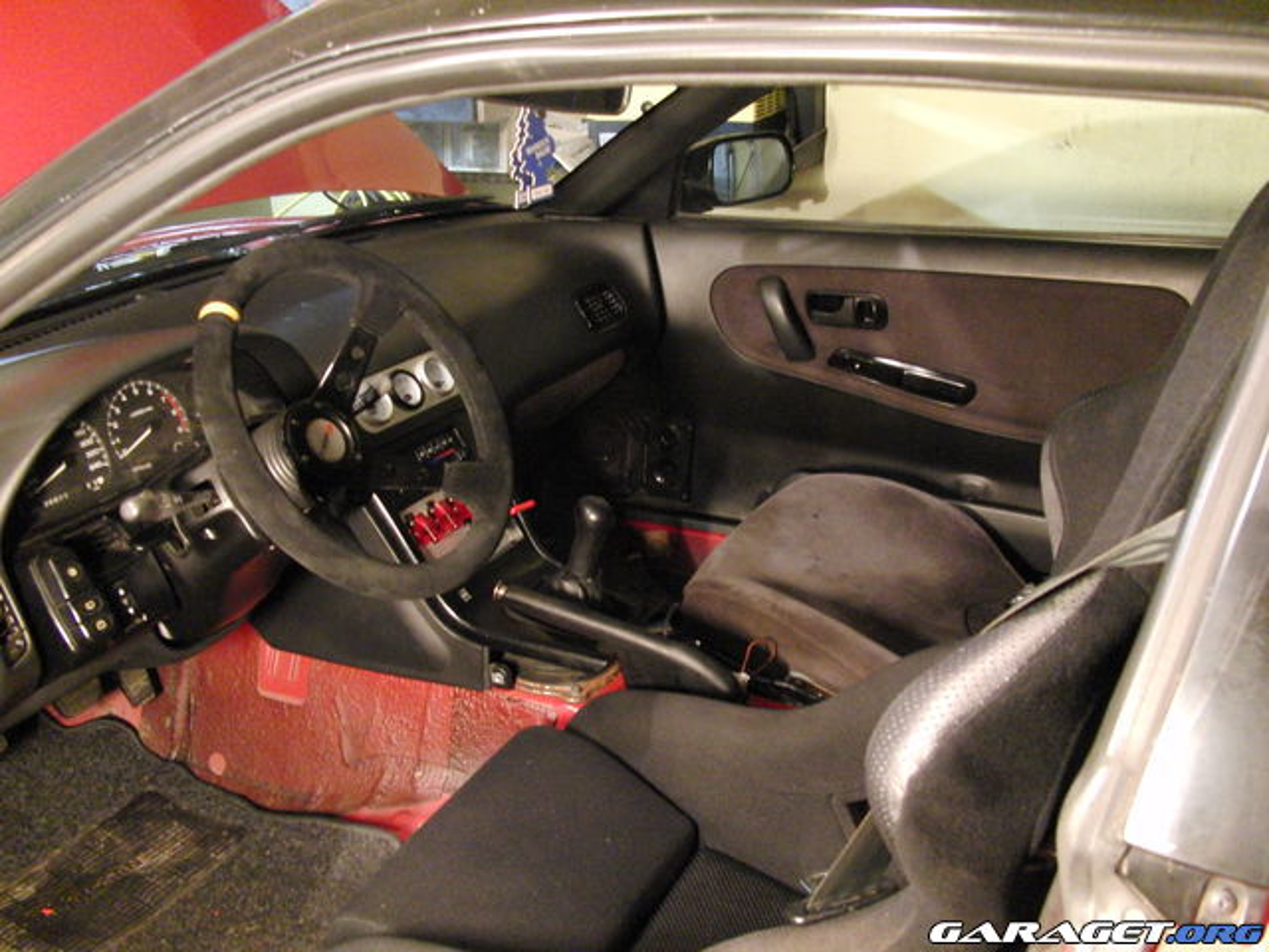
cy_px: 476
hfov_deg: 51.4
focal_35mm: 36
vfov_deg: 39.7
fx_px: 1320
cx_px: 634
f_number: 2.7
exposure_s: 1/2.5
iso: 800
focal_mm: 7.3
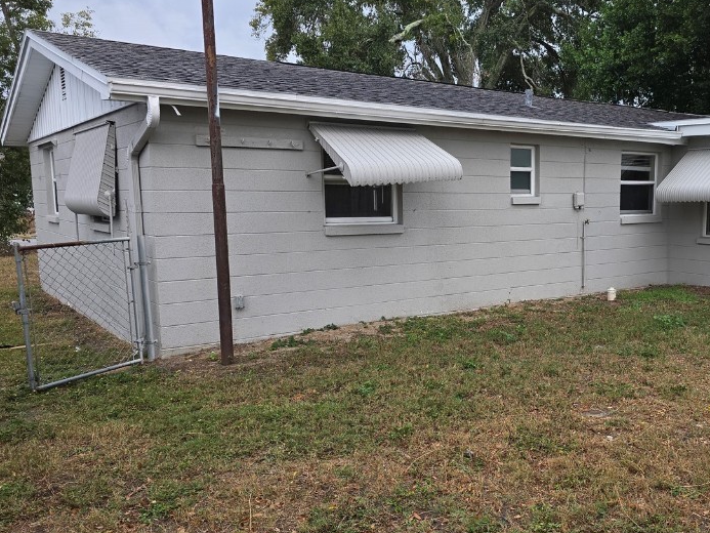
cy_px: 282
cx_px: 506
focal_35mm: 34
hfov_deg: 52.3
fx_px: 697
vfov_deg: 41.8
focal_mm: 6.3
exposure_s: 1/120
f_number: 1.7
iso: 16
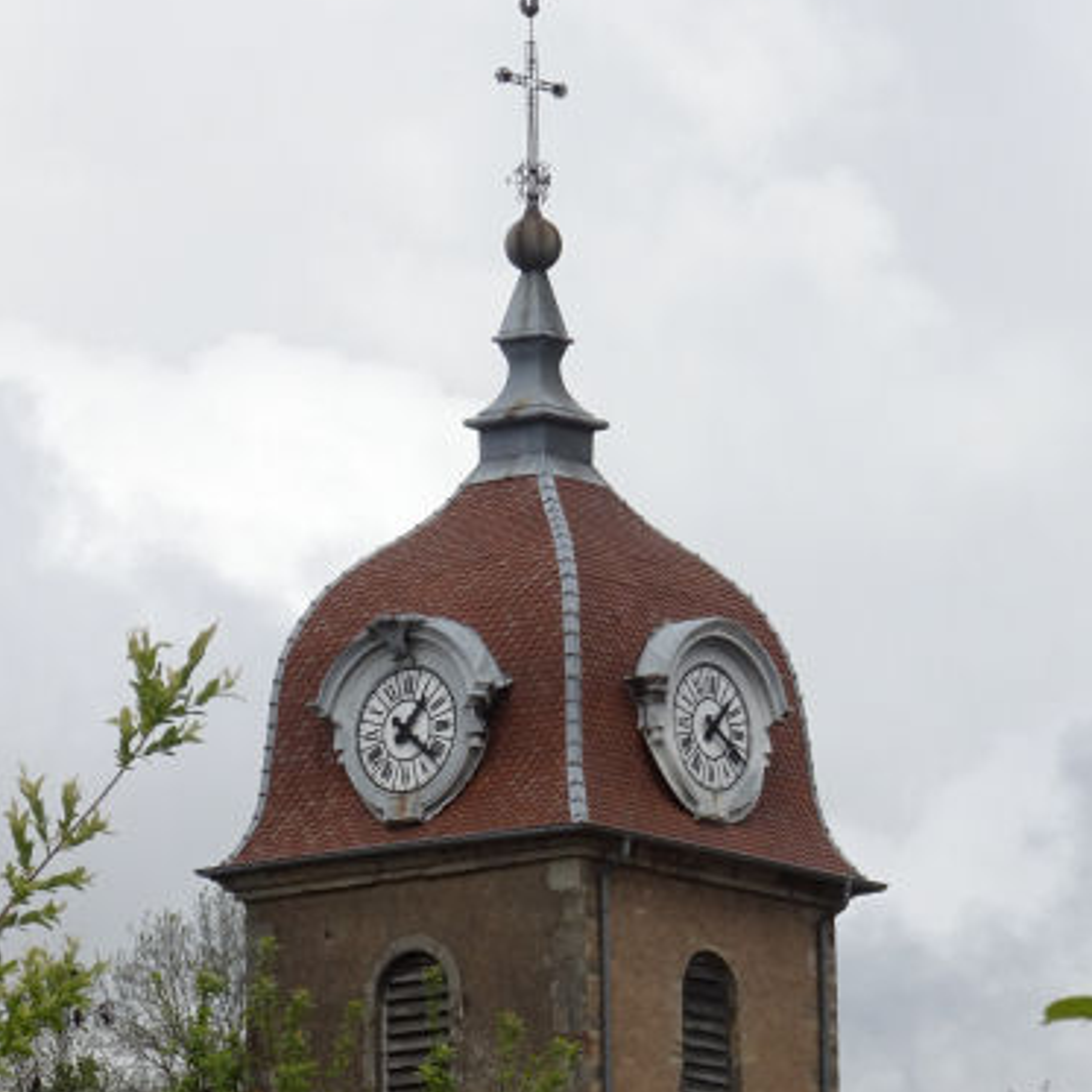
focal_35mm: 230
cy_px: 662
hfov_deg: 7.6
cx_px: 546
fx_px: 8209
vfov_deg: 7.6
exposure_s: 1/500
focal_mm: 33.17
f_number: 6.3
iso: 80
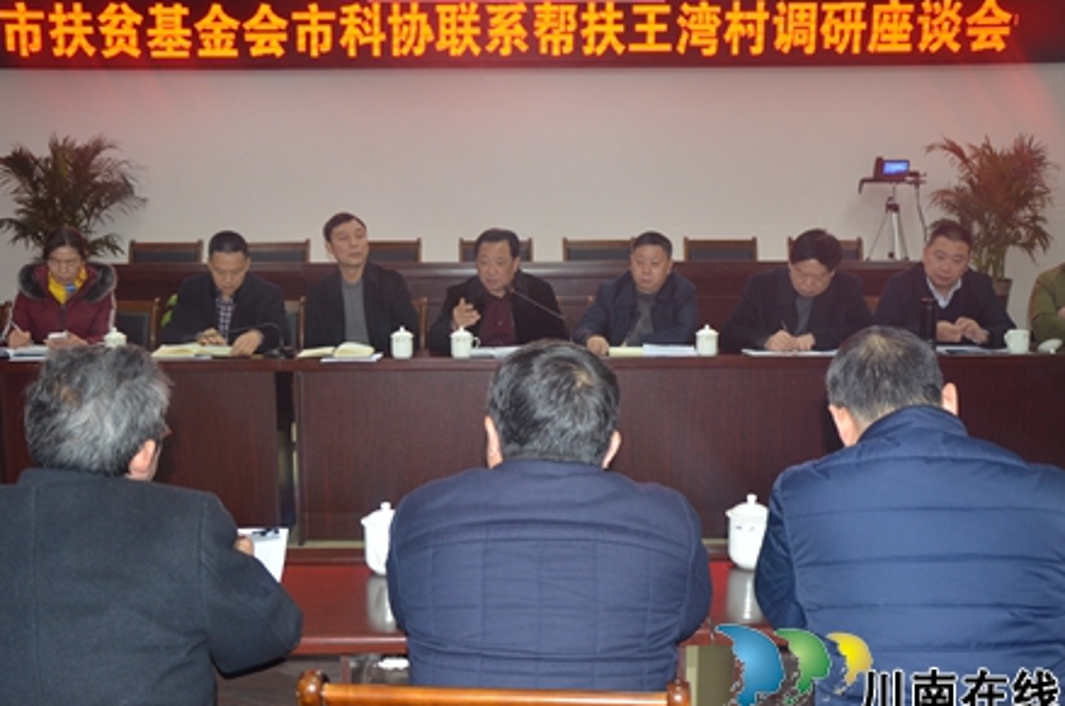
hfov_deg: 47.5
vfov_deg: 32.5
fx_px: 1211
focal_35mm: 41
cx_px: 505
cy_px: 377
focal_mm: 24
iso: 800
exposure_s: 1/60
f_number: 3.8
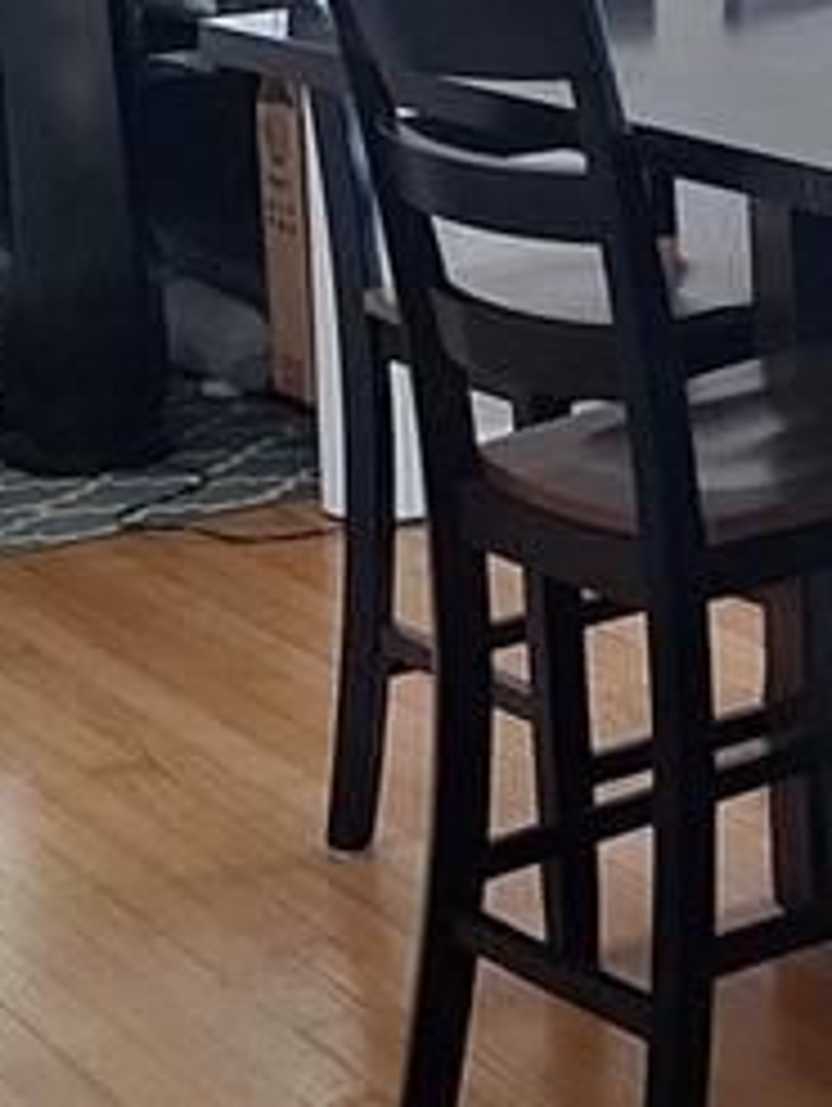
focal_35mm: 112
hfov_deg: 11.9
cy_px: -36
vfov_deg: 17.1
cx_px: 1633
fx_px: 3583
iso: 64
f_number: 1.8
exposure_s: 1/60
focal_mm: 5.54
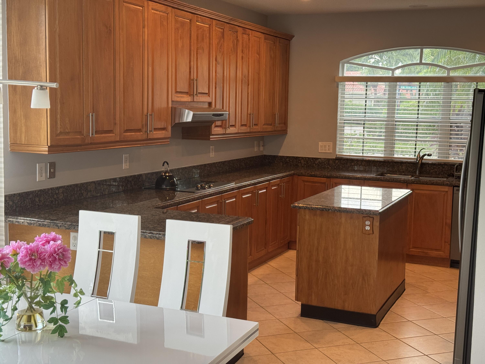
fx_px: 673
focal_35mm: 48
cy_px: 182
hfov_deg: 39.7
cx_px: 242
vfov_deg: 30.3
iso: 80
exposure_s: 1/120
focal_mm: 6.76
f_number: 1.78
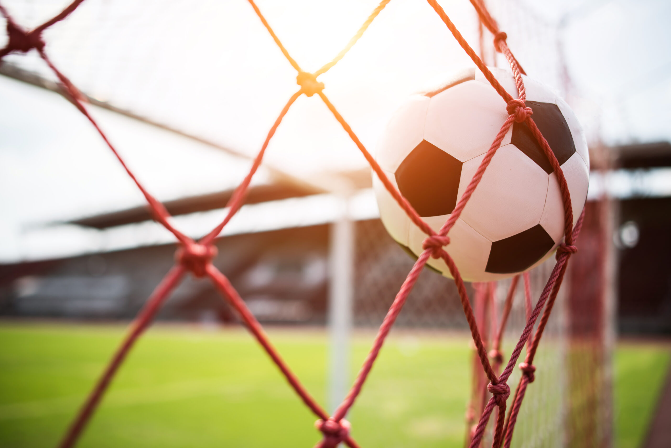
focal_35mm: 28
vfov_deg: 46.4
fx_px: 522
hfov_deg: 65.5
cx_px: 336
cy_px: 224
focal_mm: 28
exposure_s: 1/4000
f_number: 1.8
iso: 100
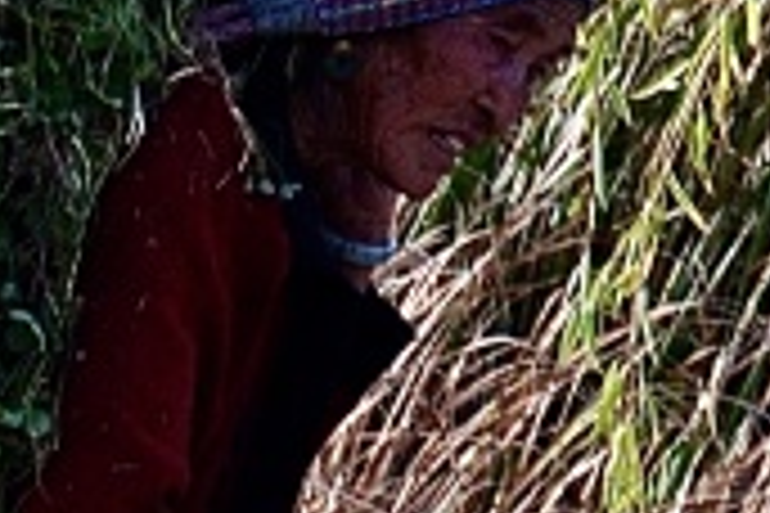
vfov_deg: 1.7
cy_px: 520
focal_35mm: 821
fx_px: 17559
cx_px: -720
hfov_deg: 2.5
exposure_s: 1/125
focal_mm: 78
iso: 200
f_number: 9.5
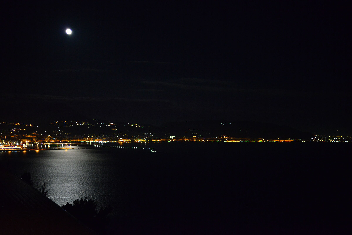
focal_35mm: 50
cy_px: 118
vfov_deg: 27.0
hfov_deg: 39.6
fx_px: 489
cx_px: 176
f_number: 1.8
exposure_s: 1/100
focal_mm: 50
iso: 4000
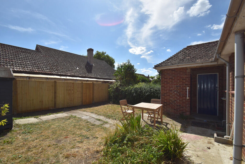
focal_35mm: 15
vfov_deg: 77.3
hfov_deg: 100.4
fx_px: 102
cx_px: 122
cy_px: 82
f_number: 10
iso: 100
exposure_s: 1/200
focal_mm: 10
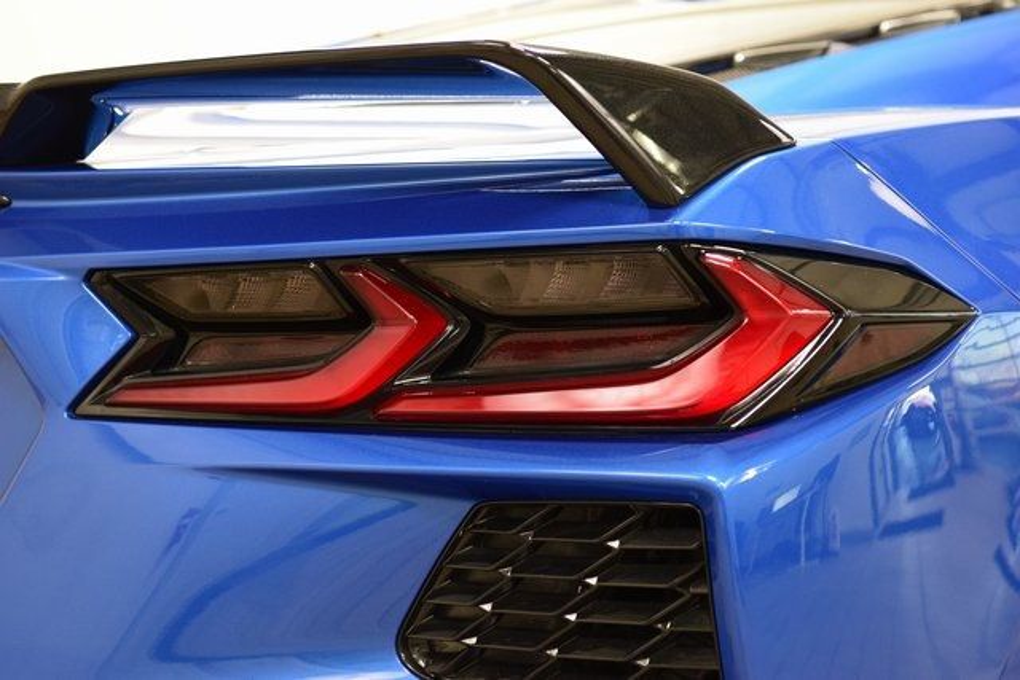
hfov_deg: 27.0
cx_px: 510
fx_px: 2125
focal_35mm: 75
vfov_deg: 18.2
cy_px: 340
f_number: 3.5
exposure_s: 1/60
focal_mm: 50
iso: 1600
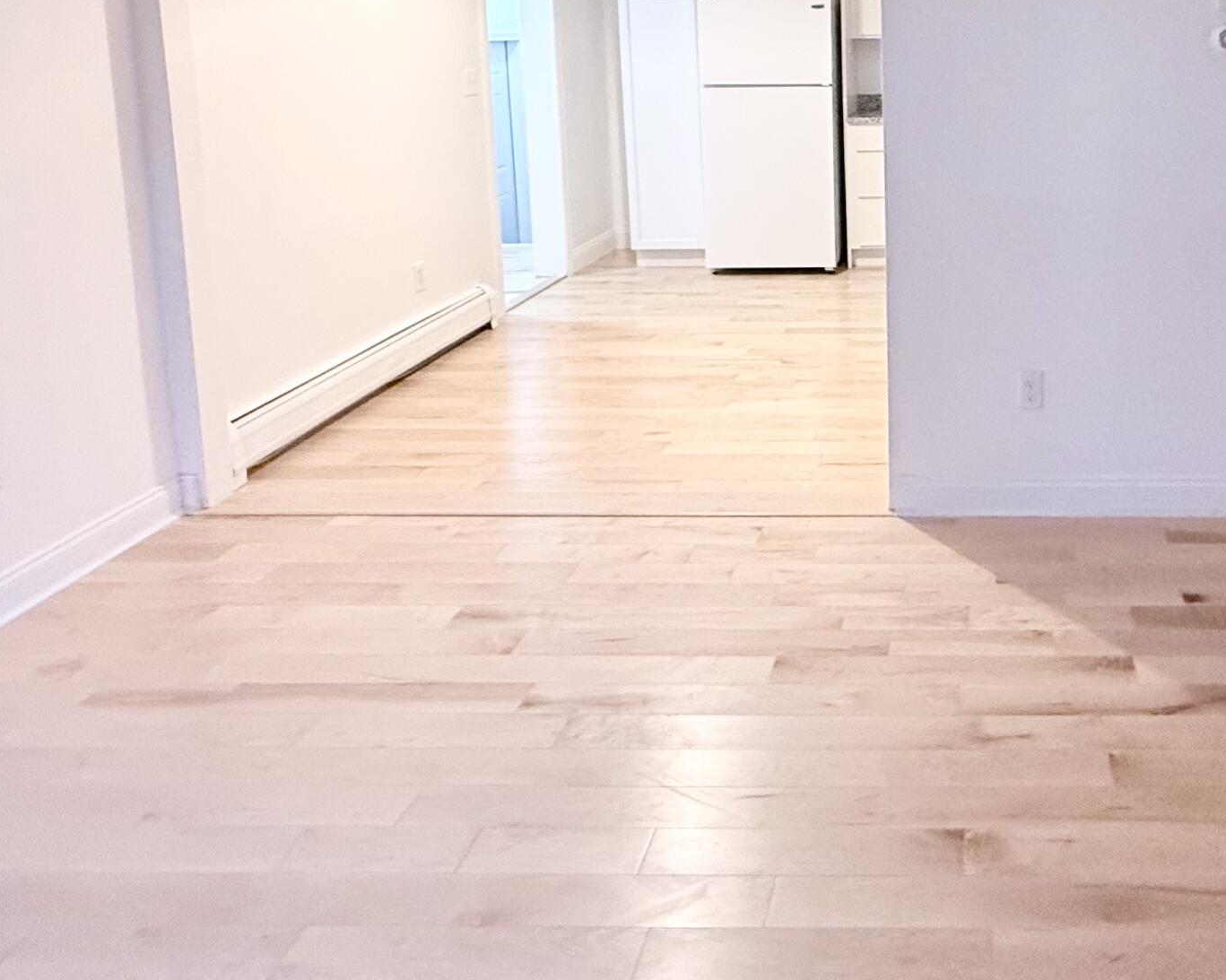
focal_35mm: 30
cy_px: 152
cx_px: 966
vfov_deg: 45.2
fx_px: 1088
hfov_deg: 55.0
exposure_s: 1/60
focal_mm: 2.22
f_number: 2.2
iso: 400
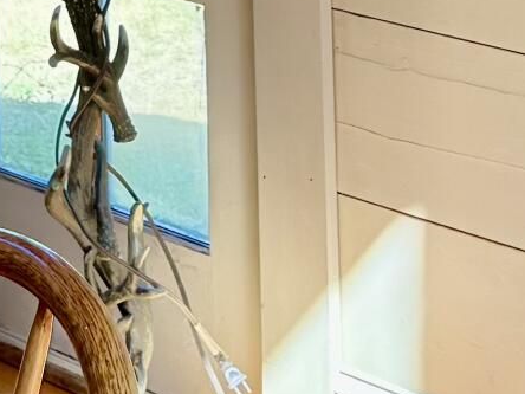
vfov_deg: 8.4
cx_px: -277
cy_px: -561
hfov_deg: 11.6
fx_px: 2457
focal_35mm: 162
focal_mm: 6.76
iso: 100
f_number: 1.78
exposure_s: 1/164
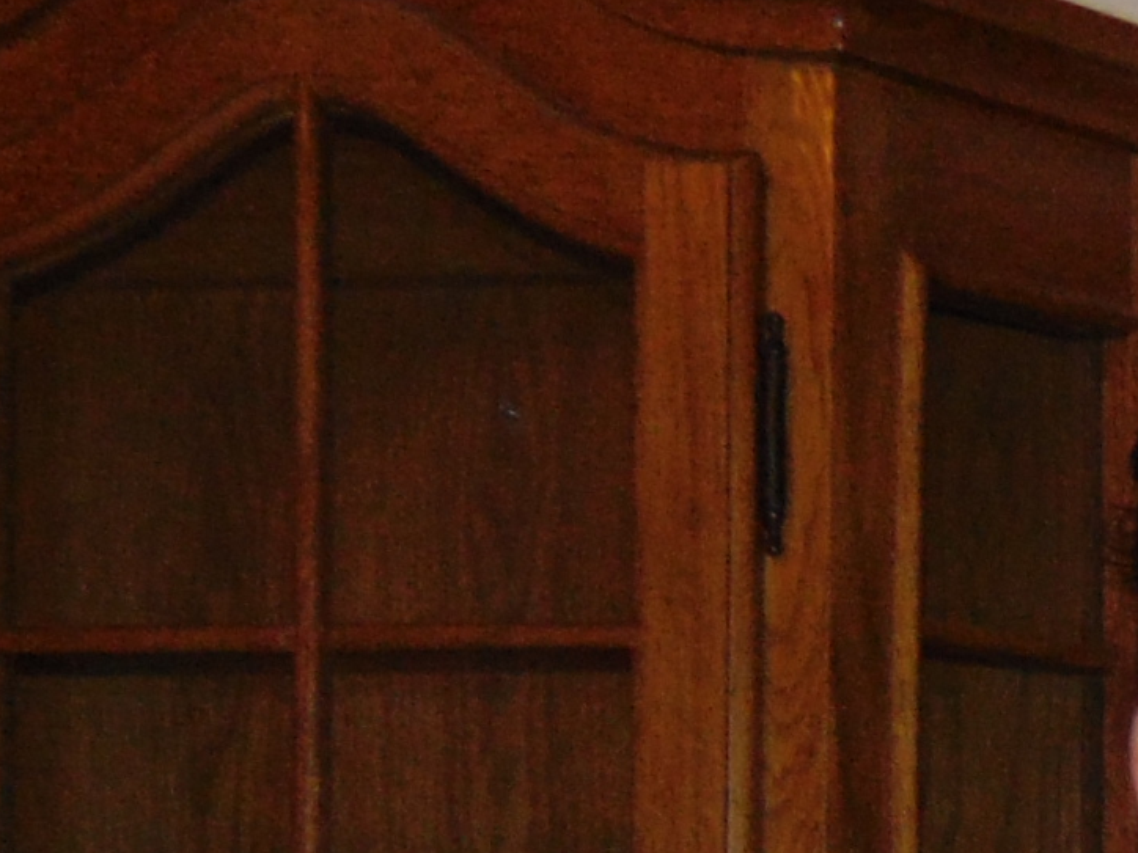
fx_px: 4142
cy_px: 1552
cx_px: 1853
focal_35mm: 126
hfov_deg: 14.3
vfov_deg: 11.0
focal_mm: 4.5
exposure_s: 1/8
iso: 200
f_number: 3
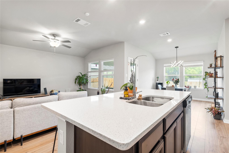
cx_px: 114
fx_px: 102
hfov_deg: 96.7
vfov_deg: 73.7
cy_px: 76
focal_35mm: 16
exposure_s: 1/1.25
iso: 100
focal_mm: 16
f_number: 8
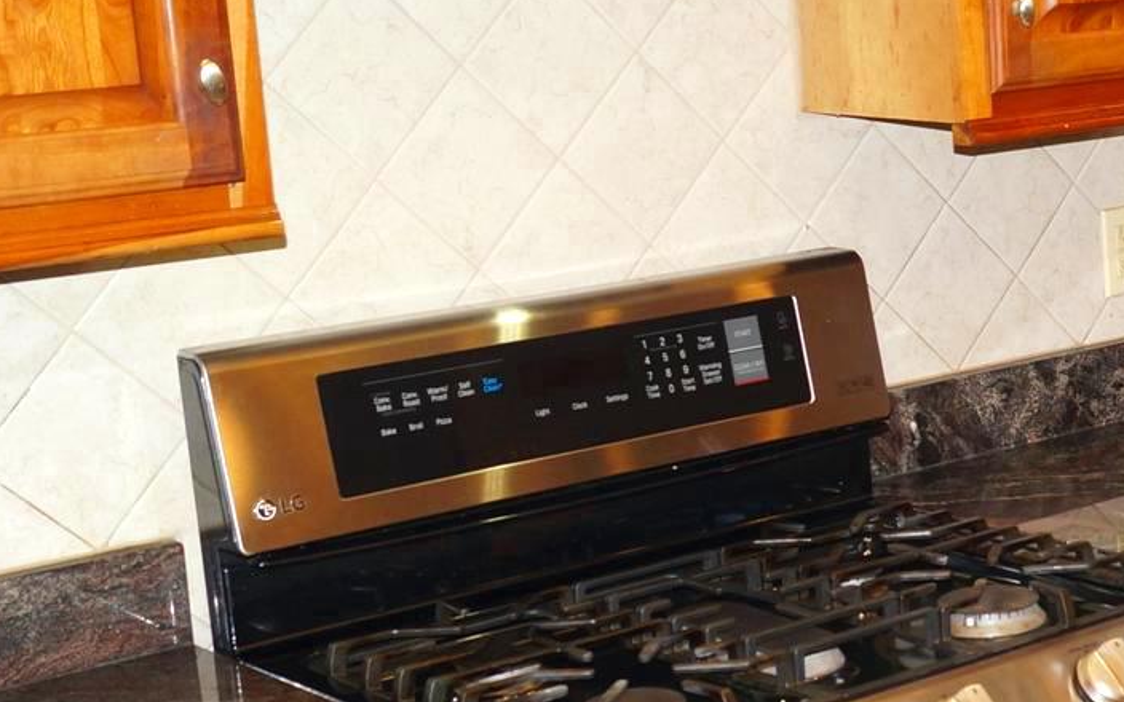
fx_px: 2451
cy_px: 412
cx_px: 1156
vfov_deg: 16.3
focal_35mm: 80
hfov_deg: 24.5
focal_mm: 18
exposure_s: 1/60
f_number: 4
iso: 320
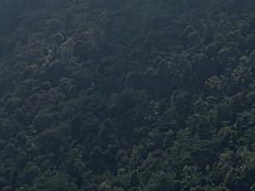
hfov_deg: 14.0
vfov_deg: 9.1
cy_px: -322
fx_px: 1038
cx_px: 191
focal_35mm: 141
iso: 25
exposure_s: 1/7407
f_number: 1.8
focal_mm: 4.25
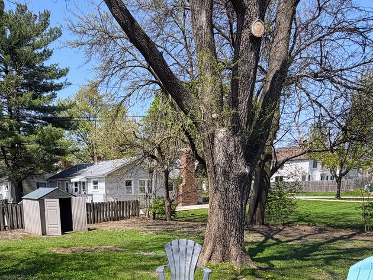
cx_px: 134
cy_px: 262
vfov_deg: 40.2
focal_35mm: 32
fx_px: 345
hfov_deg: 56.0
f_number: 2.2
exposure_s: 1/770
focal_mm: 2.22
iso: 32
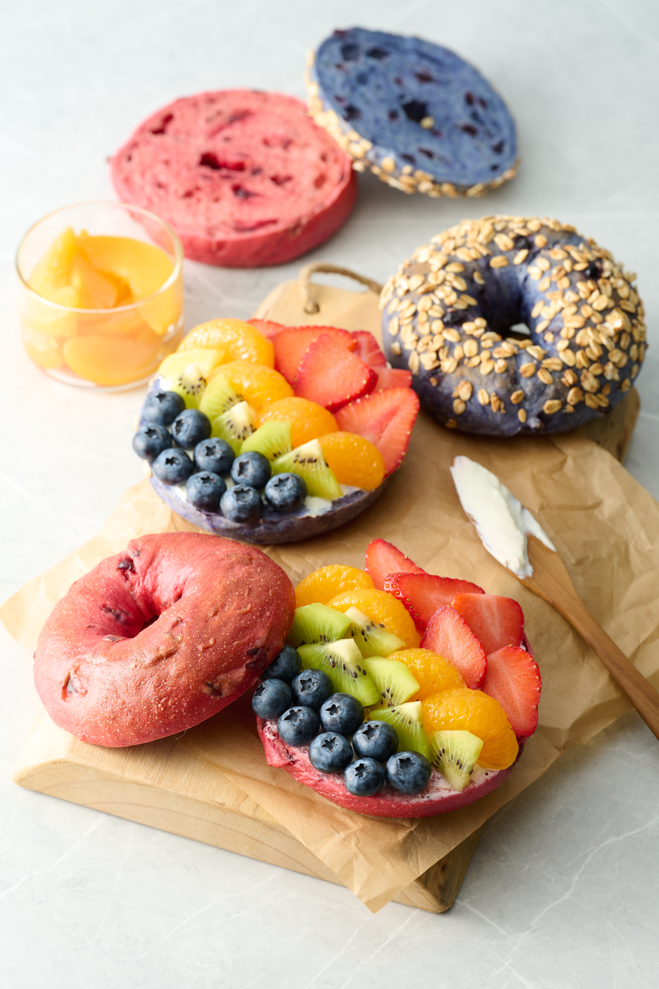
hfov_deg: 13.0
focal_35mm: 105
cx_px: 330
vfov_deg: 19.5
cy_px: 494
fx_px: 2883
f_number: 8
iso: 100
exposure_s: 1/160
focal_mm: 105
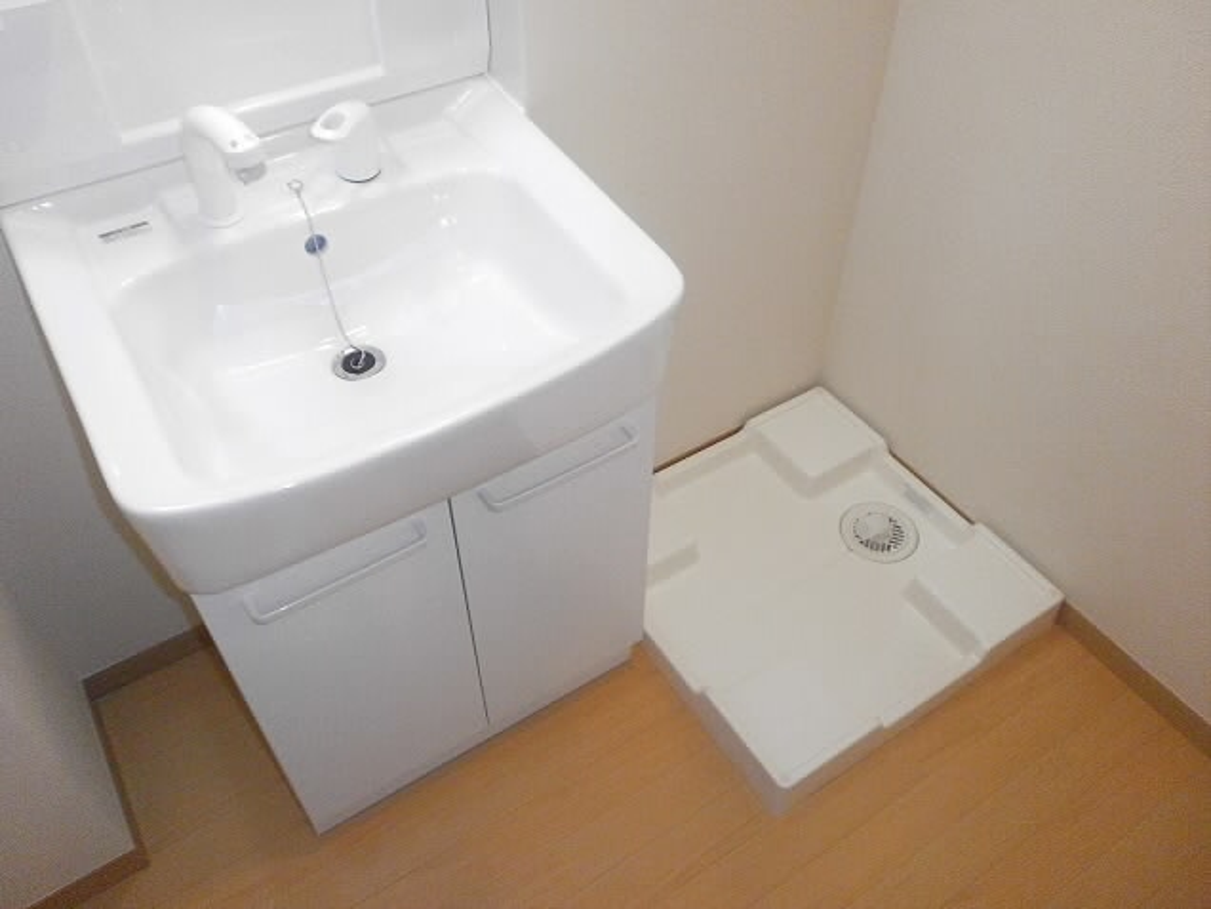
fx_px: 945
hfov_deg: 65.3
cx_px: 606
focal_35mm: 27
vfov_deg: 51.4
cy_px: 454
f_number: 2.9
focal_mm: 4.8
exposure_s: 1/160
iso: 800
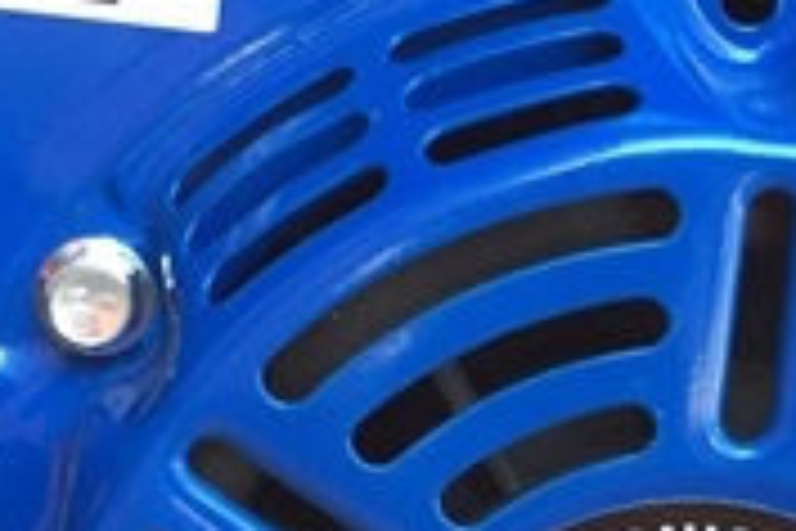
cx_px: 492
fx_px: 2498
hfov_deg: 18.1
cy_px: 430
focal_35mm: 113
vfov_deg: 12.1
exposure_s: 1/33
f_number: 2.2
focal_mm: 4.15
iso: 40
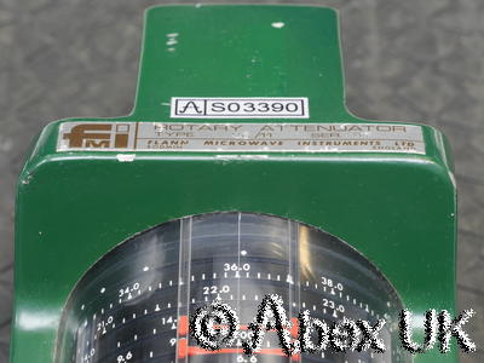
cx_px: 242
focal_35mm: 146
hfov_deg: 13.5
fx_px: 2041
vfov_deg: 10.2
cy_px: 182
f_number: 11
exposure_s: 1/4
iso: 400
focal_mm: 73
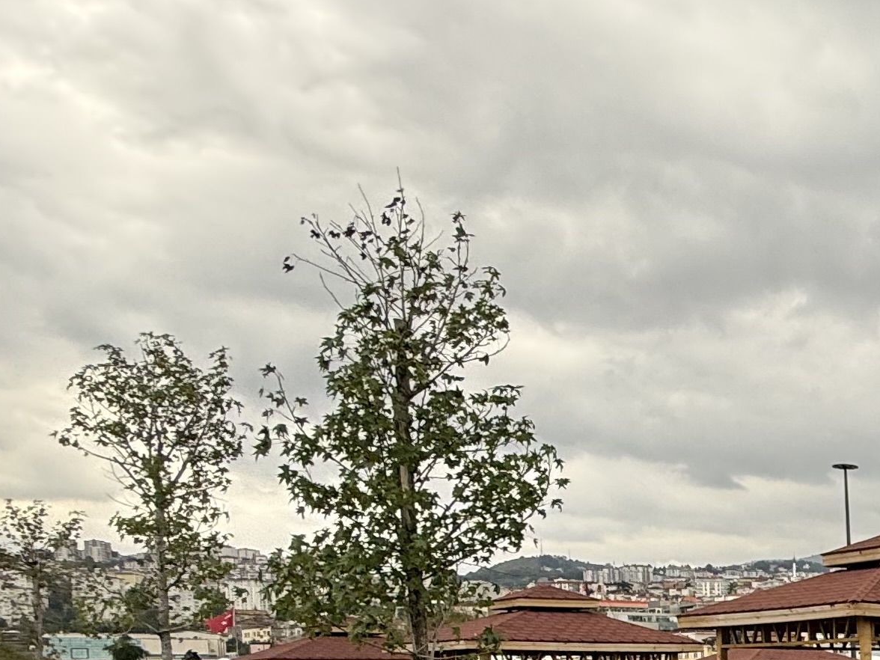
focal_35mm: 48
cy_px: 741
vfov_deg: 27.5
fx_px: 1220
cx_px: 1301
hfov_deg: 27.8
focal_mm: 2.22
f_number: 2.2
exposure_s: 1/99
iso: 64
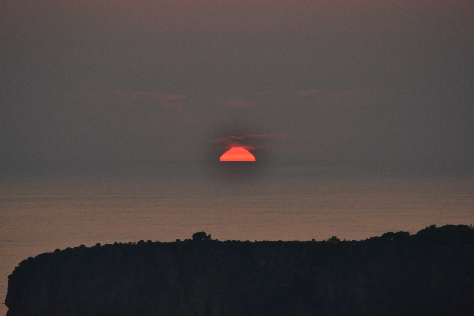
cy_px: 158
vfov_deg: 4.6
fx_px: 3950
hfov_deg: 6.9
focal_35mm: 300
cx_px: 237
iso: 800
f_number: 8
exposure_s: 1/500
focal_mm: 200
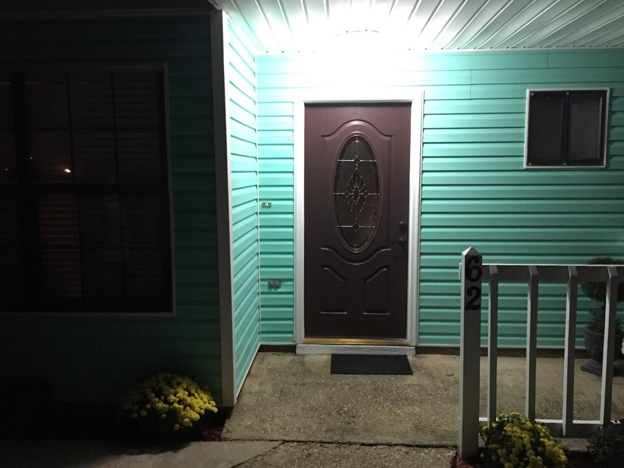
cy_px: 234
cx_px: 312
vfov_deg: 48.2
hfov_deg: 61.7
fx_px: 523
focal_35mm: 29
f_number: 2.2
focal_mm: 4.15
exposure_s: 1/17
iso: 250
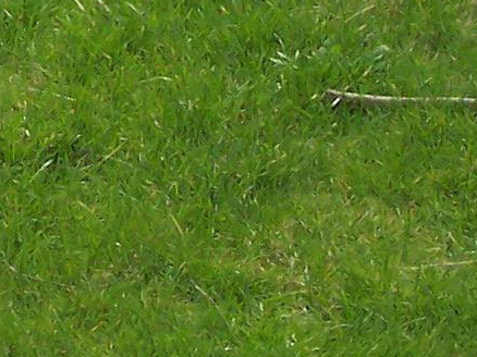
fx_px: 3085
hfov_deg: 8.5
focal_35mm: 224
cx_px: -357
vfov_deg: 6.4
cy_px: -443
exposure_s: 1/500
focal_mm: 8
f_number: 4.8
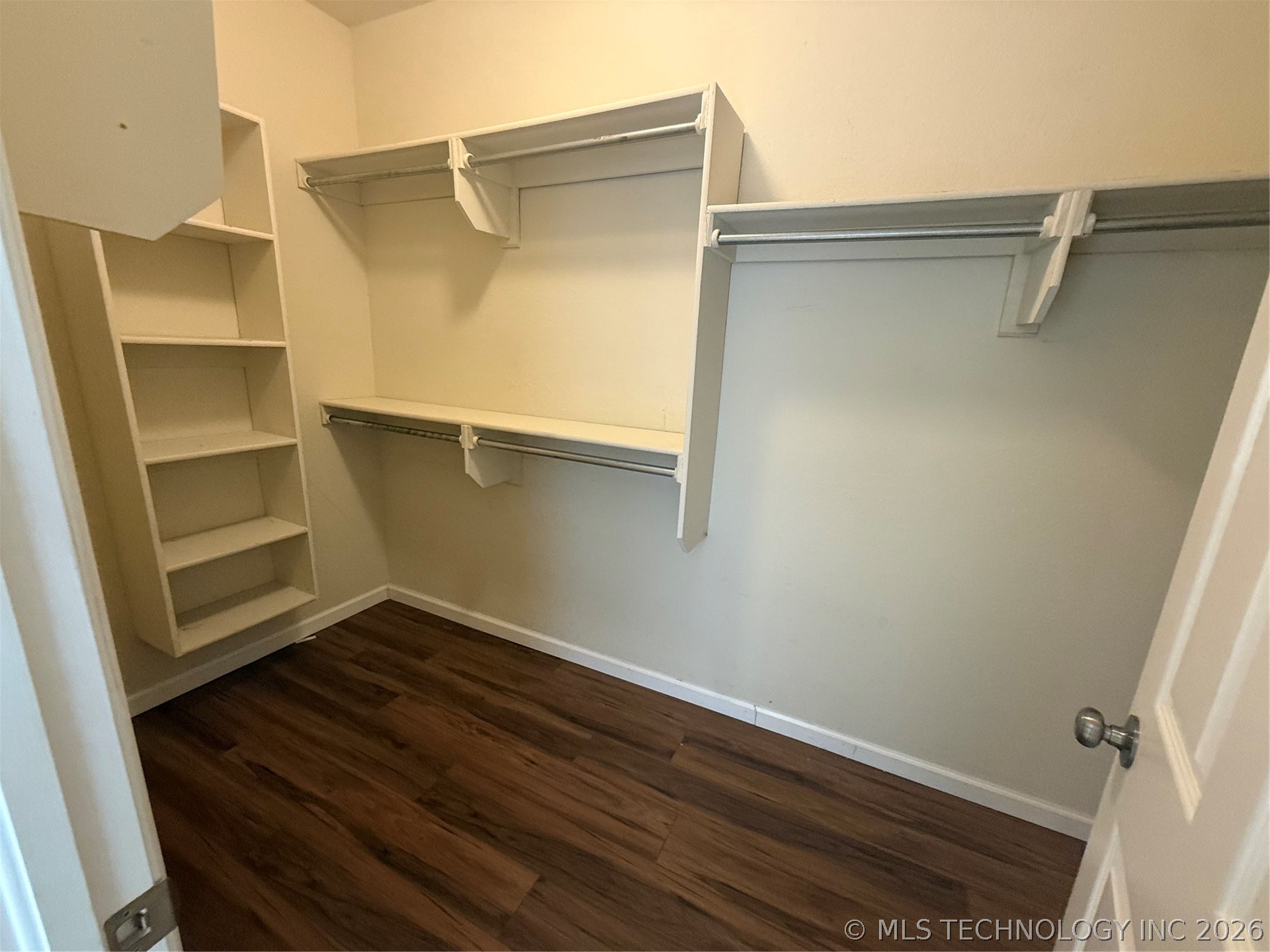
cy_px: 476
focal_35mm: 14
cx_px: 635
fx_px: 514
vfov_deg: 85.7
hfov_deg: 102.1
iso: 500
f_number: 2.2
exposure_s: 1/60
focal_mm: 2.22
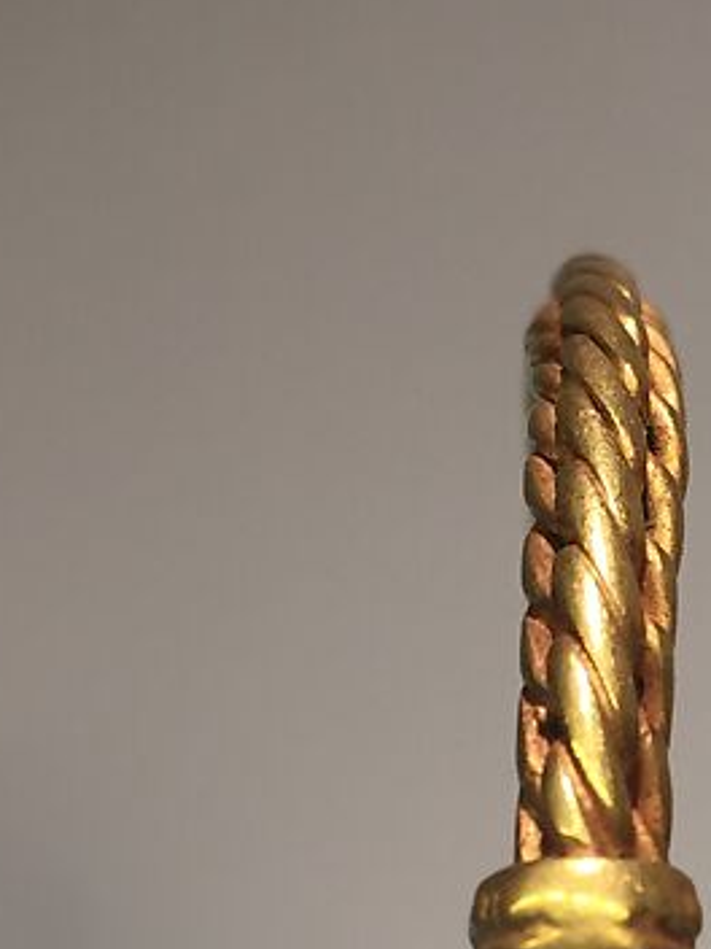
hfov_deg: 14.6
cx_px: 784
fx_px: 2711
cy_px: 949
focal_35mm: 99
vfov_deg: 19.3
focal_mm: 4.15
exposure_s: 1/40
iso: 32
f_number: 2.2
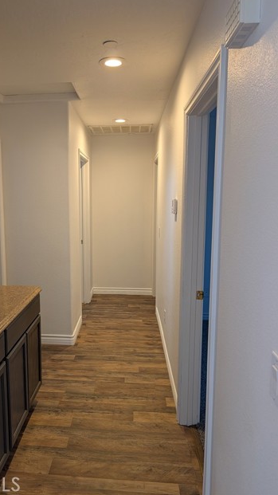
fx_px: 354
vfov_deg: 69.9
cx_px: 87
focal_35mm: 27
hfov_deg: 42.1
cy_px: 241
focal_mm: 6.9
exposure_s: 1/120
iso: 54
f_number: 1.68
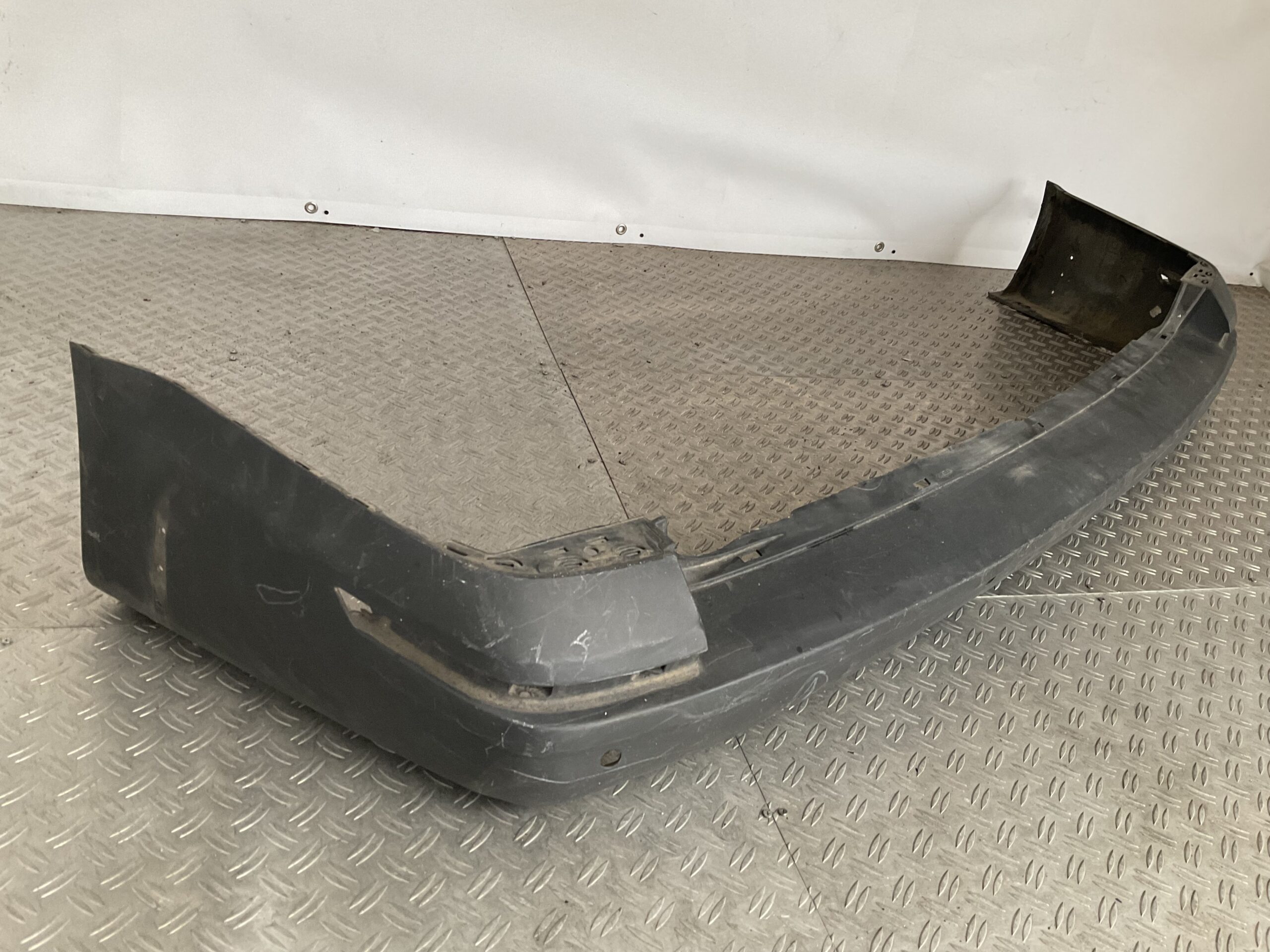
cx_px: 635
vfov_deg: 48.2
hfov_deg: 61.7
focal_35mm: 29
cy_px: 476
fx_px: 1064
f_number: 1.8
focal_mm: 3
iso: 80
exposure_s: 1/50
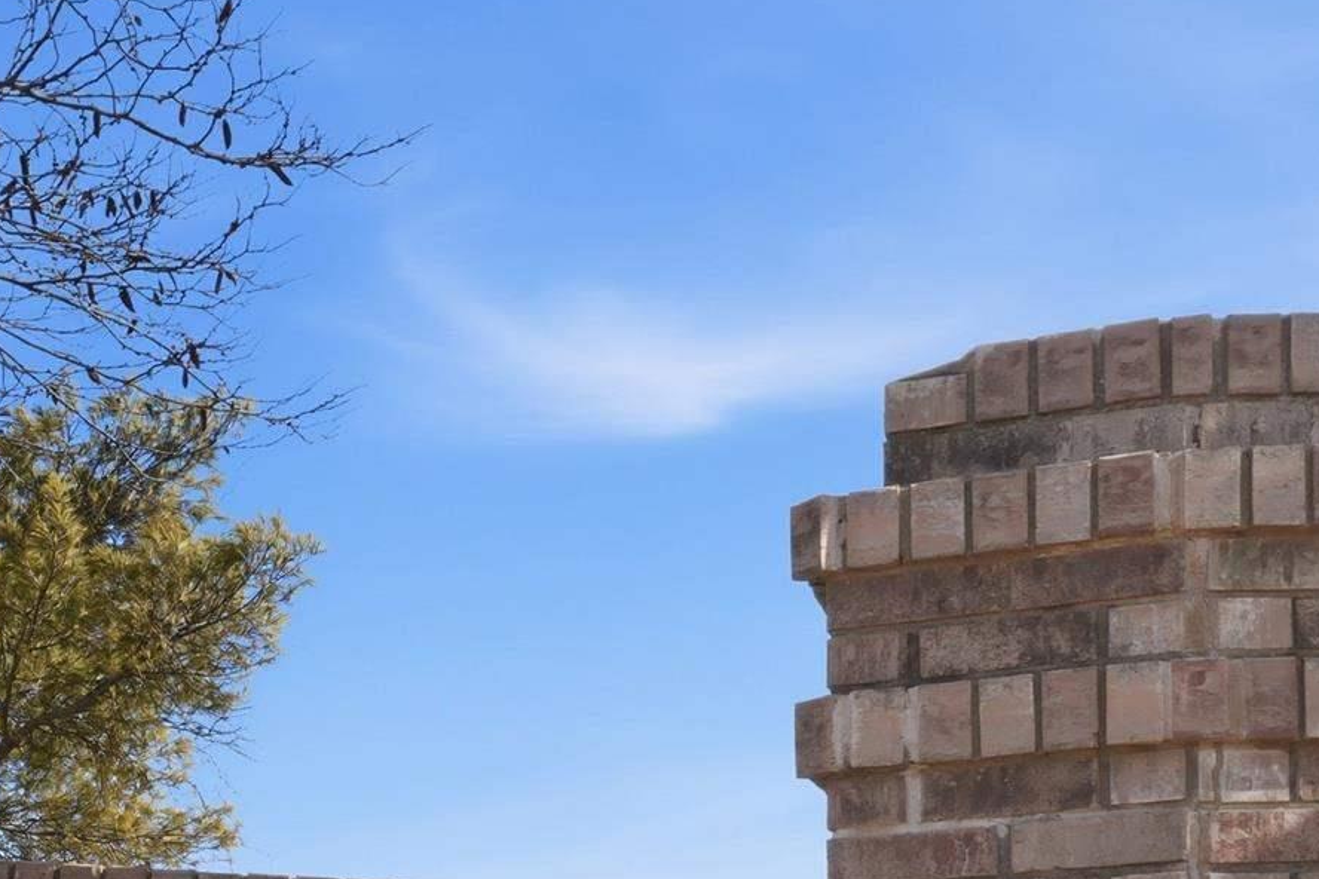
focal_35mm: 76
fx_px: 2784
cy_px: 1220
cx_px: -181
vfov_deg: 16.7
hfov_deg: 24.6
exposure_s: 1/20
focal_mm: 18
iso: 50
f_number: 16
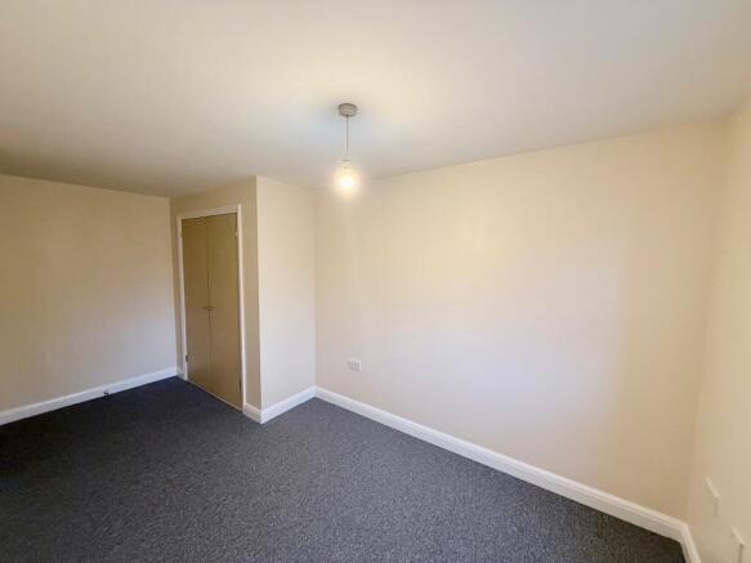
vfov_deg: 85.7
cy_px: 282
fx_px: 304
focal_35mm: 14
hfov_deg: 102.1
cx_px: 376
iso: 400
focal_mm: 2.22
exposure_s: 1/50
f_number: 2.2
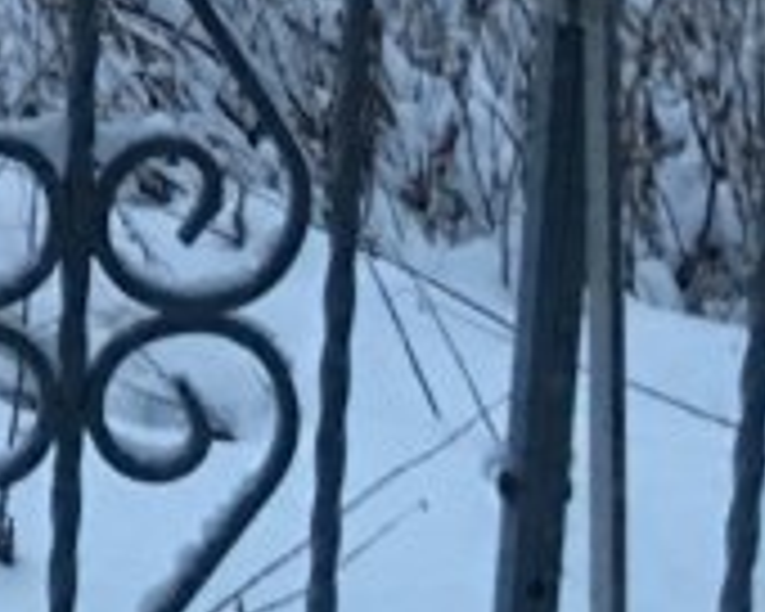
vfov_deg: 8.4
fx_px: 3872
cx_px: -1202
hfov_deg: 9.7
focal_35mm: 171
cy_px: -783
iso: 80
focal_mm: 4.15
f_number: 2.2
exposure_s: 1/10
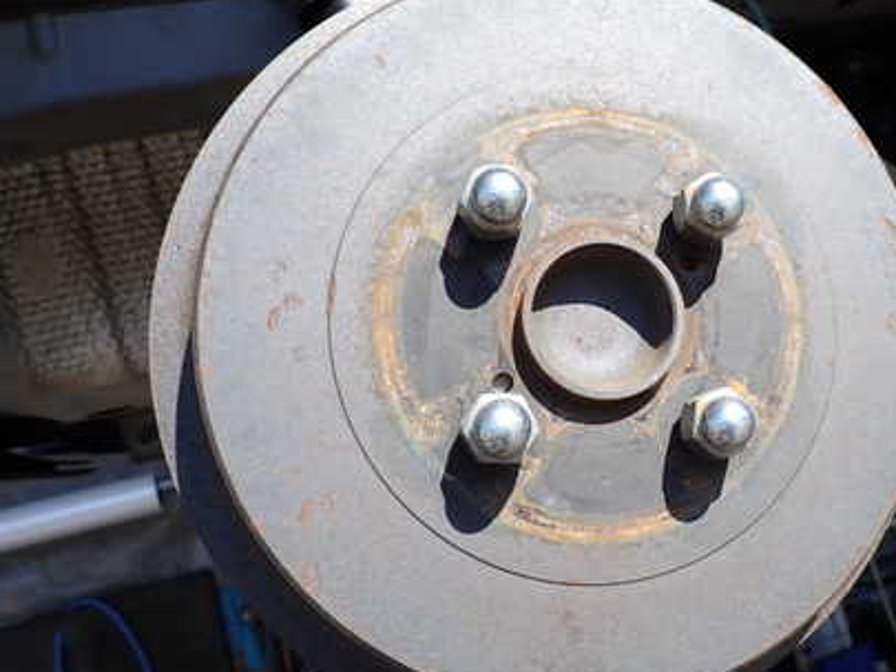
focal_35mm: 37
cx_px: 646
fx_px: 958
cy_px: 334
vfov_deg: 38.7
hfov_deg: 48.6
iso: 100
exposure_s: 1/640
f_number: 2.8
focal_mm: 4.5
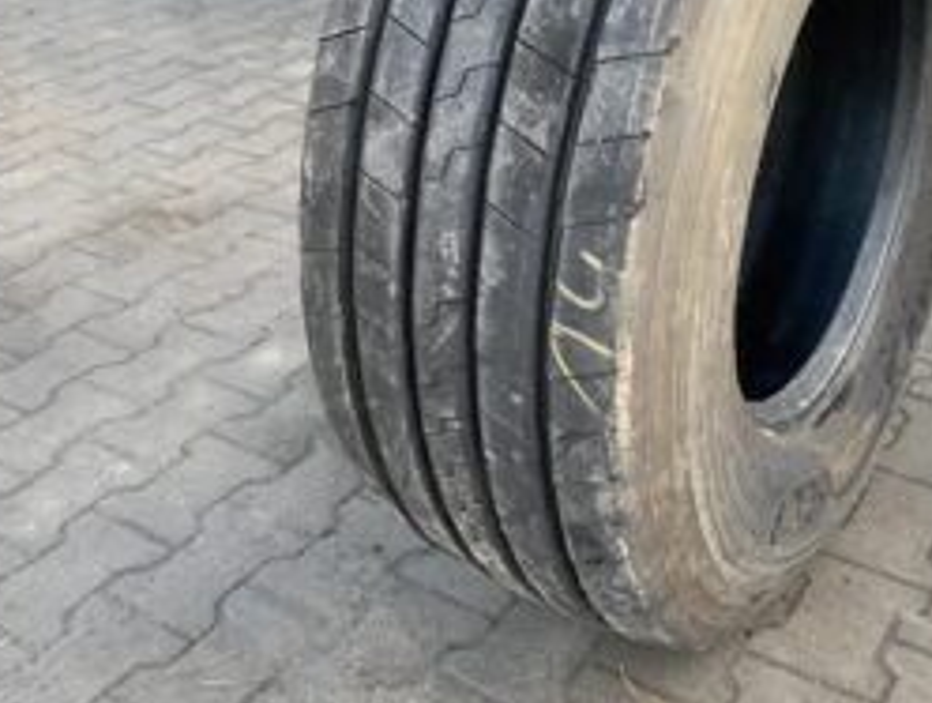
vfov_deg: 31.7
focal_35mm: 45
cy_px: 175
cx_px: 631
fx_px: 1214
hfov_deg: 41.4
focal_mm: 4.25
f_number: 1.8
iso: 32
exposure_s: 1/121
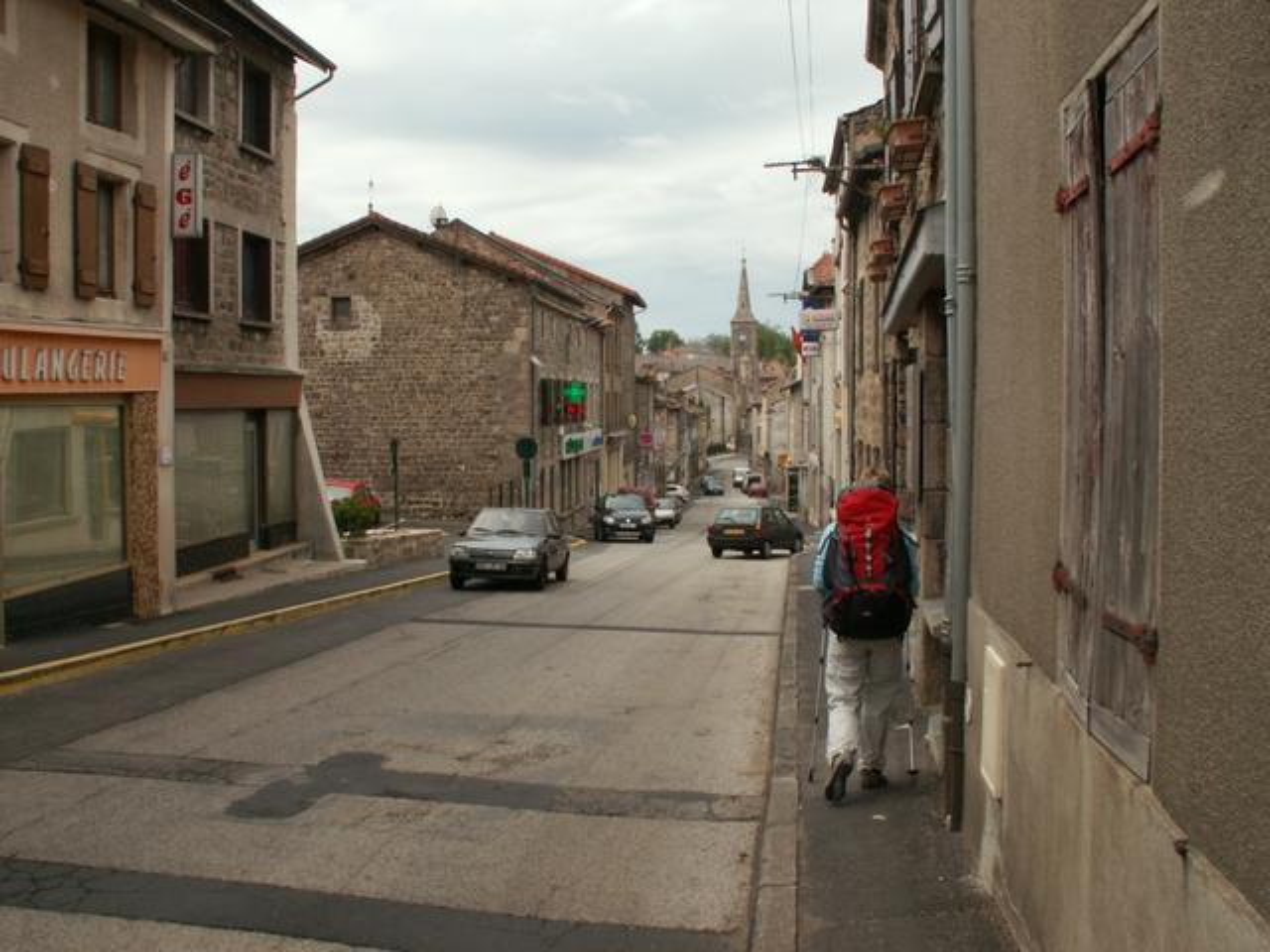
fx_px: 1284
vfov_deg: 40.7
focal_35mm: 35
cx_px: 635
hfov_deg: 52.6
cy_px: 476
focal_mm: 5.86
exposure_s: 1/100
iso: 50
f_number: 8
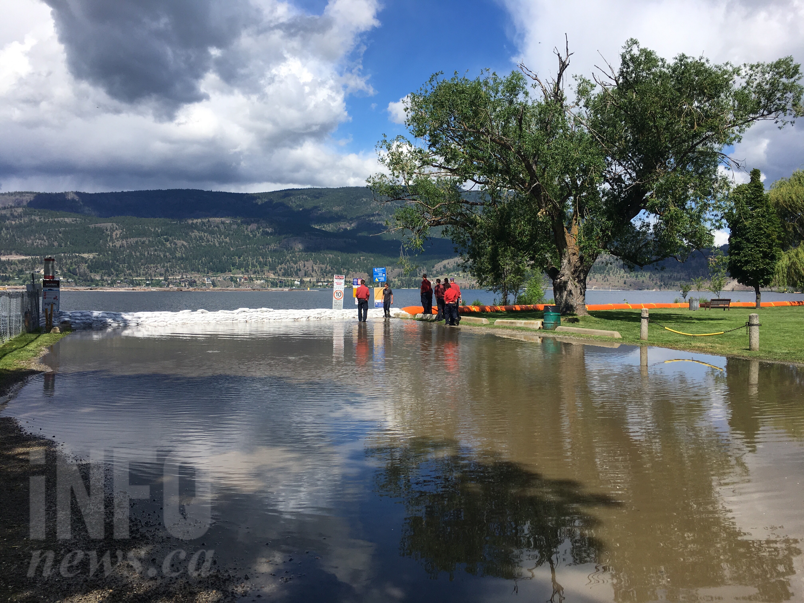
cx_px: 402
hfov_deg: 61.7
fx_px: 674
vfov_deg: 48.2
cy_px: 302
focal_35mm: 29
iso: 25
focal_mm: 4.15
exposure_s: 1/2024
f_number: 2.2
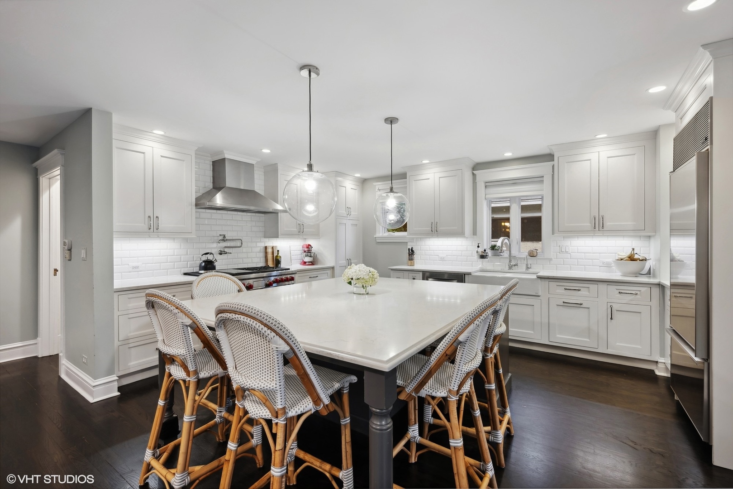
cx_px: 366
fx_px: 326
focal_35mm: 16
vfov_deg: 73.7
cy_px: 244
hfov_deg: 96.7
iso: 200
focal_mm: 16
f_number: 9.5
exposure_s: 1/2
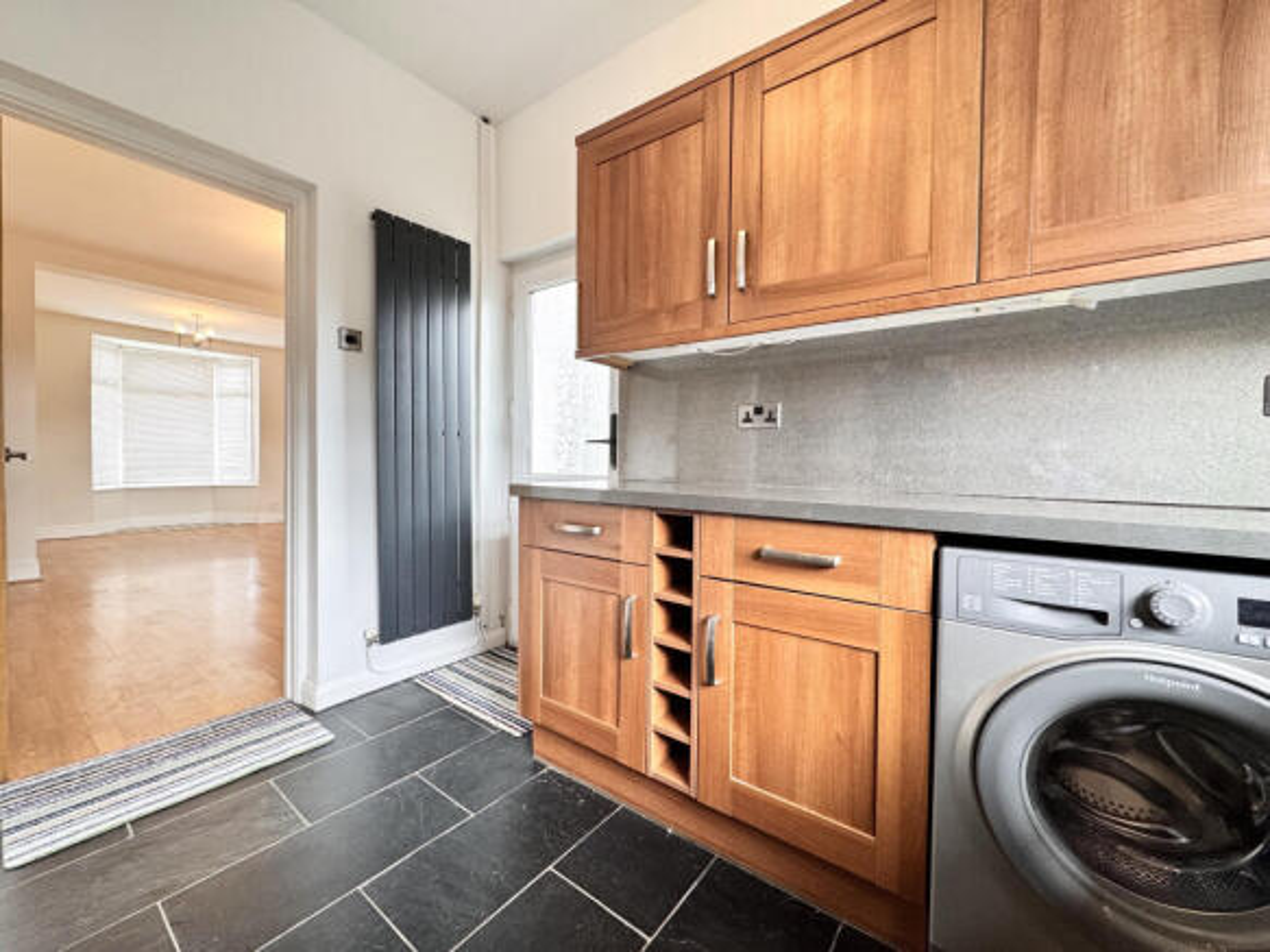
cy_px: 476
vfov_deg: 85.7
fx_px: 514
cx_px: 635
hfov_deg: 102.1
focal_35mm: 14
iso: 200
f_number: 2.2
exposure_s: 1/100
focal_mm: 2.22
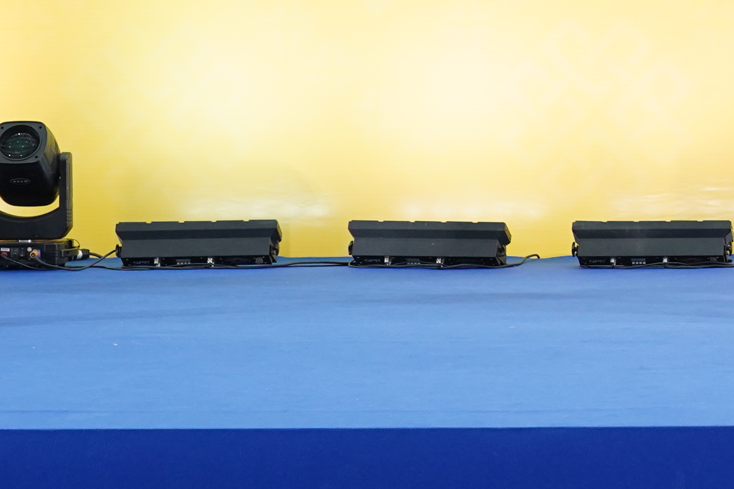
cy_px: -198
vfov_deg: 7.9
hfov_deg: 11.4
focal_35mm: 172
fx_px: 3507
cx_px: 1138
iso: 2000
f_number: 5.6
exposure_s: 1/160
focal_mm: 46
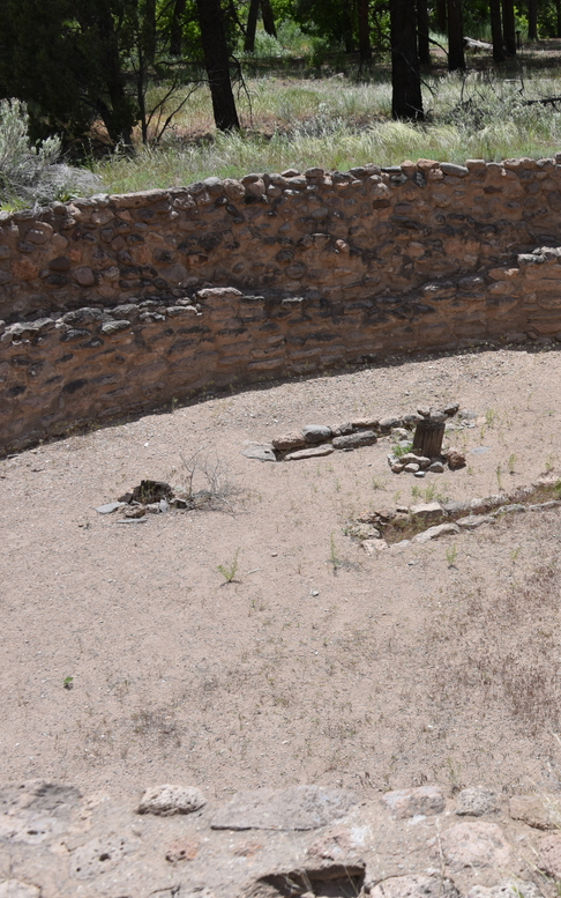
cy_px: 467
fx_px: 1149
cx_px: 687
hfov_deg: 24.6
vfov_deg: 42.6
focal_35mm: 47
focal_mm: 28
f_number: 9
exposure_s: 1/320
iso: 100
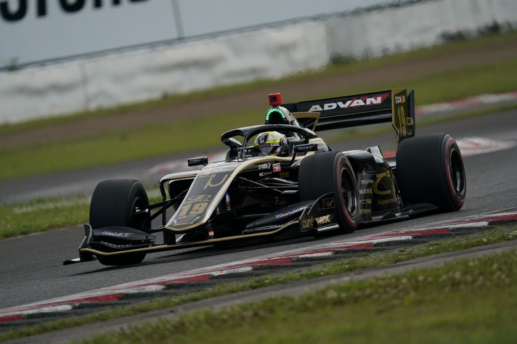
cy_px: 172
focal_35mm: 607
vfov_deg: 2.3
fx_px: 8713
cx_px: 256
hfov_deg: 3.4
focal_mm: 600
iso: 200
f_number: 6.3
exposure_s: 1/800
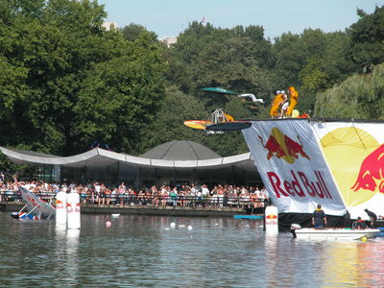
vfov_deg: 5.3
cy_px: 144
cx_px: 192
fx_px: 3106
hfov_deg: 7.1
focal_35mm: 280
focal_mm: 71.2
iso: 100
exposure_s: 1/334
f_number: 5.9
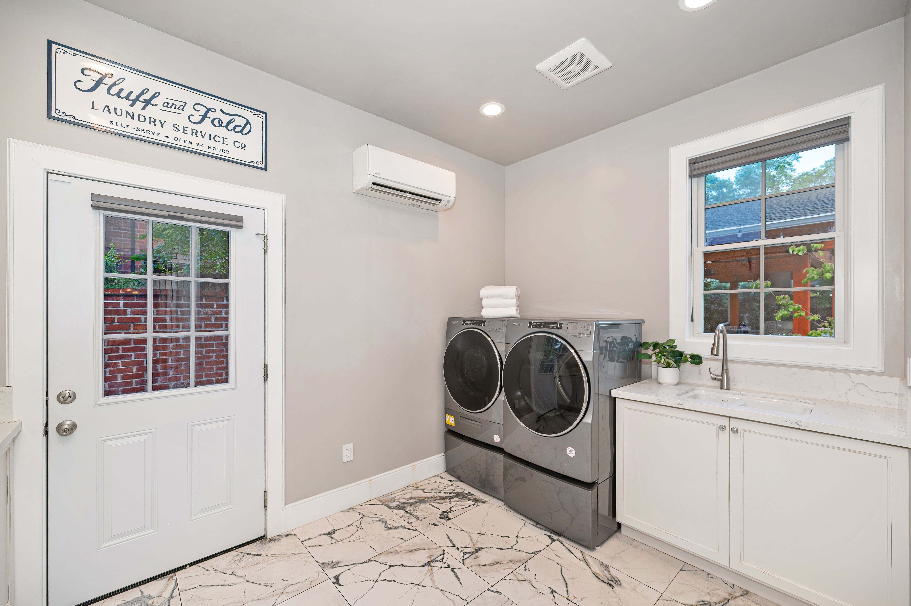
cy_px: 303
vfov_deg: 81.1
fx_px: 354
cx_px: 456
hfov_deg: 104.3
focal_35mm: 14
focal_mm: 14
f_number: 5
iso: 250
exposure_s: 1/80
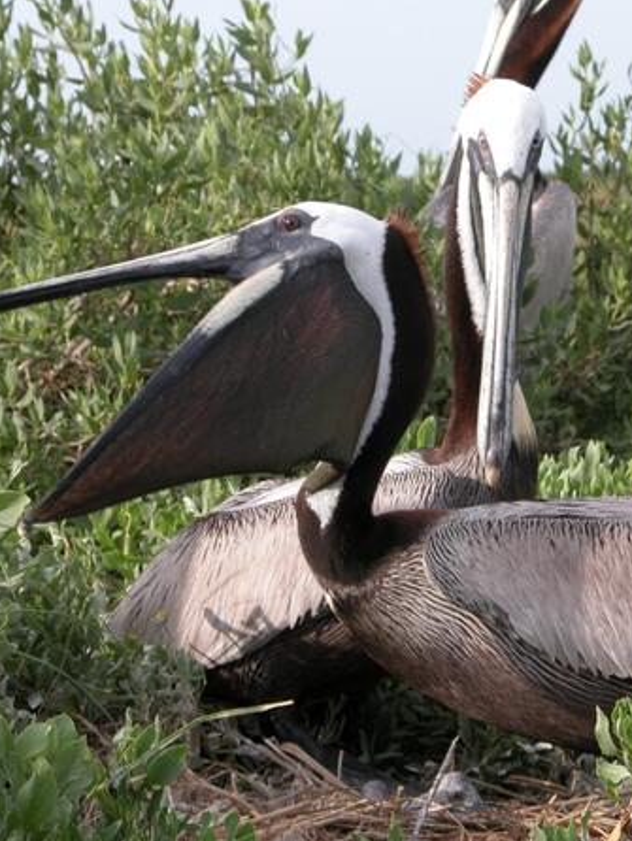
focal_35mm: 156
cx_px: 351
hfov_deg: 9.5
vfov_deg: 12.7
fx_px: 3794
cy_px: 420
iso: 100
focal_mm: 29.5
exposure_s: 1/222
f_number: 5.3
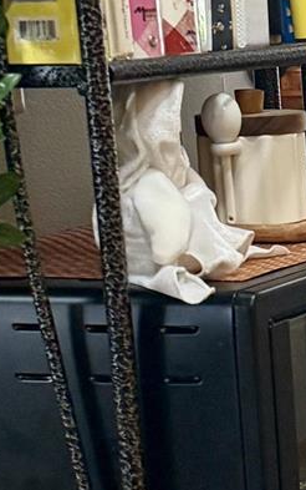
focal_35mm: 149
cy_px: 289
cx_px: 777
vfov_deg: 14.0
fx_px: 1986
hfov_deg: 8.0
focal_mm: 6.76
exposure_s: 1/60
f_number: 1.78
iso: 320
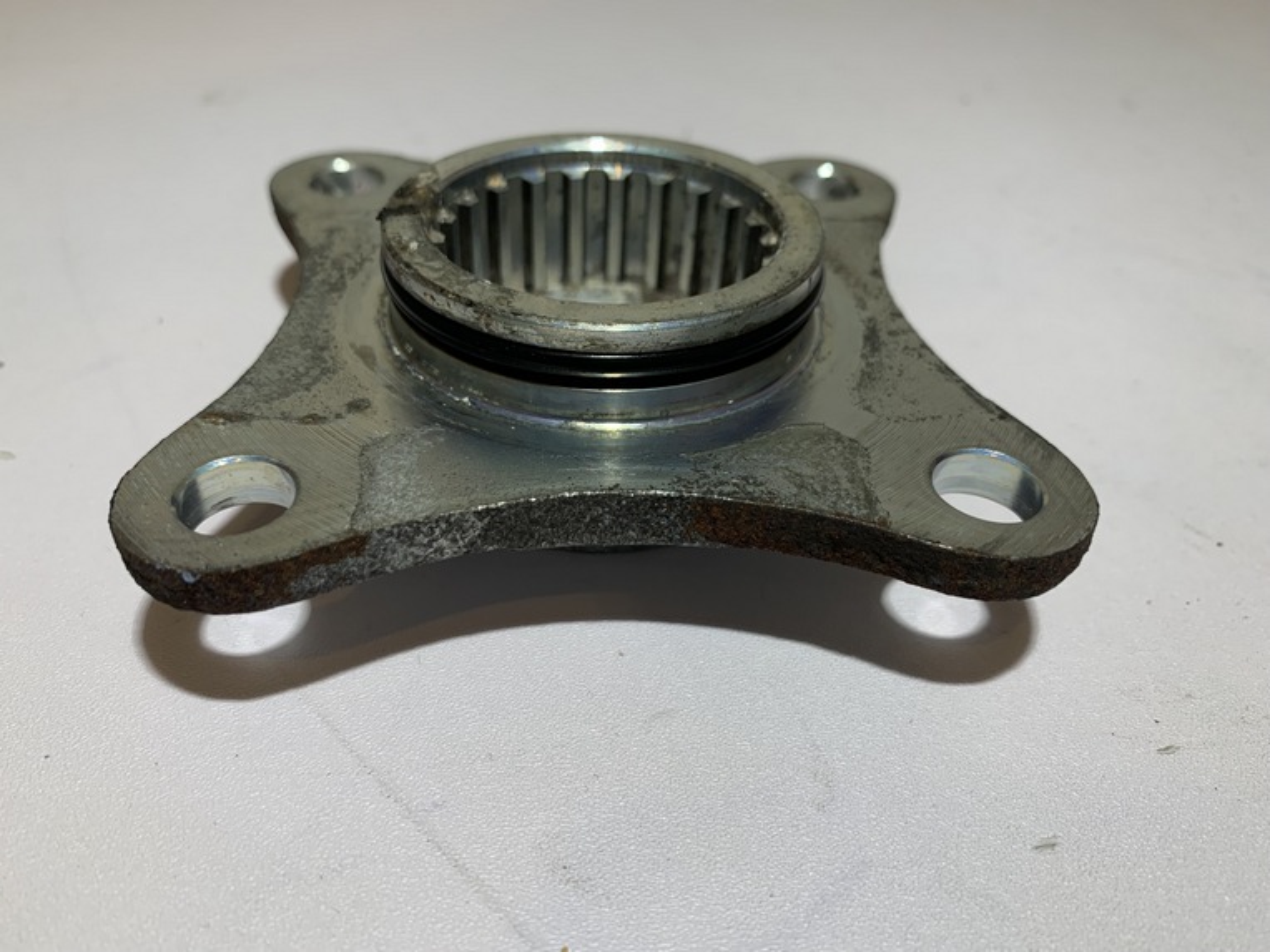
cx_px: 635
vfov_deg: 53.1
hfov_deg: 67.3
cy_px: 476
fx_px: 954
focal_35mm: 26
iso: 40
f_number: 1.8
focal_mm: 4.25
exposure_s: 1/122
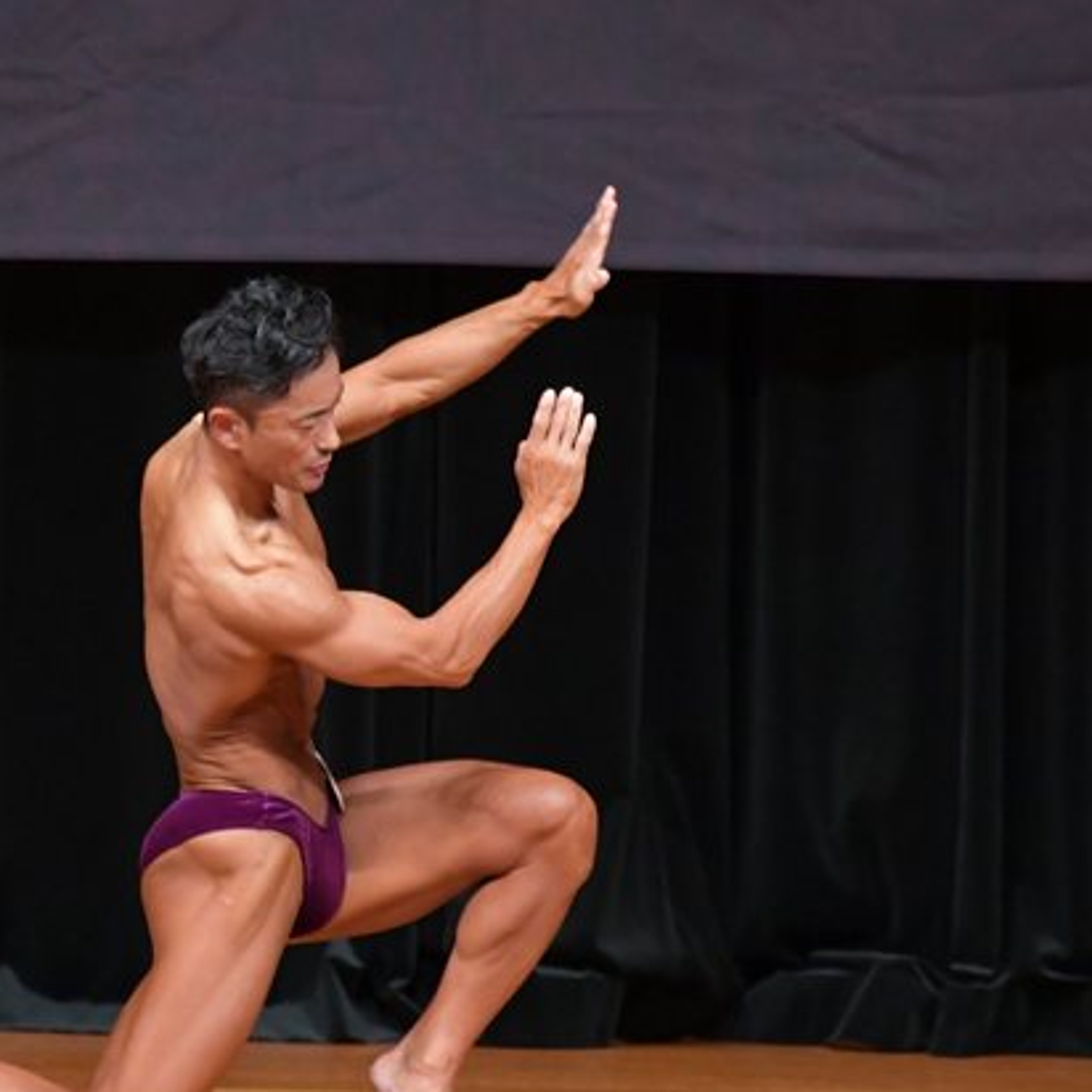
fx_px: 17952
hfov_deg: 3.5
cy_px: 573
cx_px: 213
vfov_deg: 3.5
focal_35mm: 503
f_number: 5.6
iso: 5000
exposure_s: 1/400
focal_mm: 210
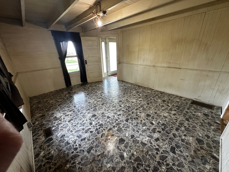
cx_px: 114
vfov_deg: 85.7
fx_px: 93
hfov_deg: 102.1
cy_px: 86
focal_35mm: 14
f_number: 2.2
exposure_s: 1/60
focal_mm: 2.22
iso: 320
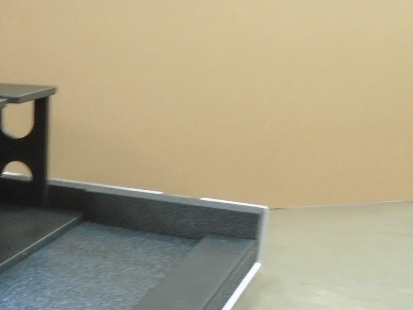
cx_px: -9
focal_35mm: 57
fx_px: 680
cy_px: 312
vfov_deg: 24.5
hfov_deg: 31.0
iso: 400
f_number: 3.2
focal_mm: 4.6
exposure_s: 1/6
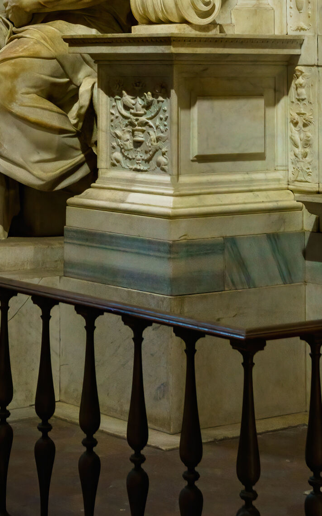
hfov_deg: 17.3
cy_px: 202
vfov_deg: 27.4
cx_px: 235
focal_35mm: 75
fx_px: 1053
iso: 2500
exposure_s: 1/40
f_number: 5
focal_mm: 35
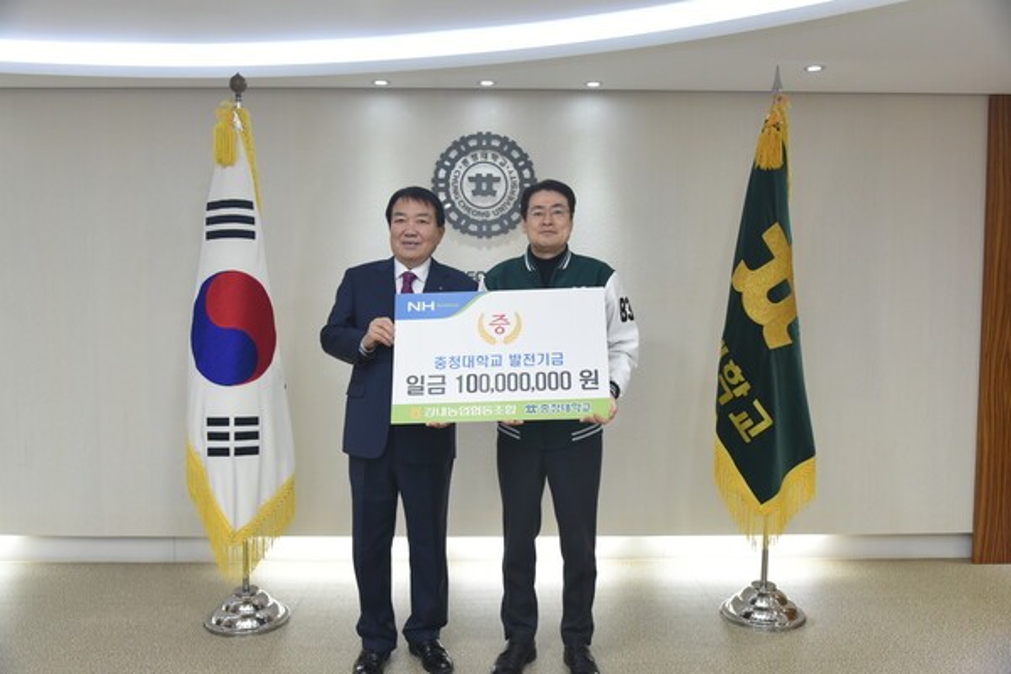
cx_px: 506
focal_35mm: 30
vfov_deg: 43.6
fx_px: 842
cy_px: 337
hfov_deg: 61.9
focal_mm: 30
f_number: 5.6
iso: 2000
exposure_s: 1/125
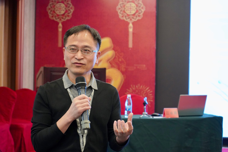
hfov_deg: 28.8
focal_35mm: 70
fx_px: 443
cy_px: 76
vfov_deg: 19.4
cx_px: 114
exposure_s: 1/160
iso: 8000
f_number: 5.6
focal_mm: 70
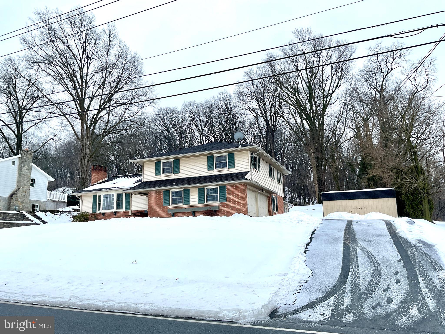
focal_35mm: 29
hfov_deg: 61.7
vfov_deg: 48.2
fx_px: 373
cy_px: 167
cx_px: 222
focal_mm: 3
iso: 16
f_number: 1.8
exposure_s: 1/657
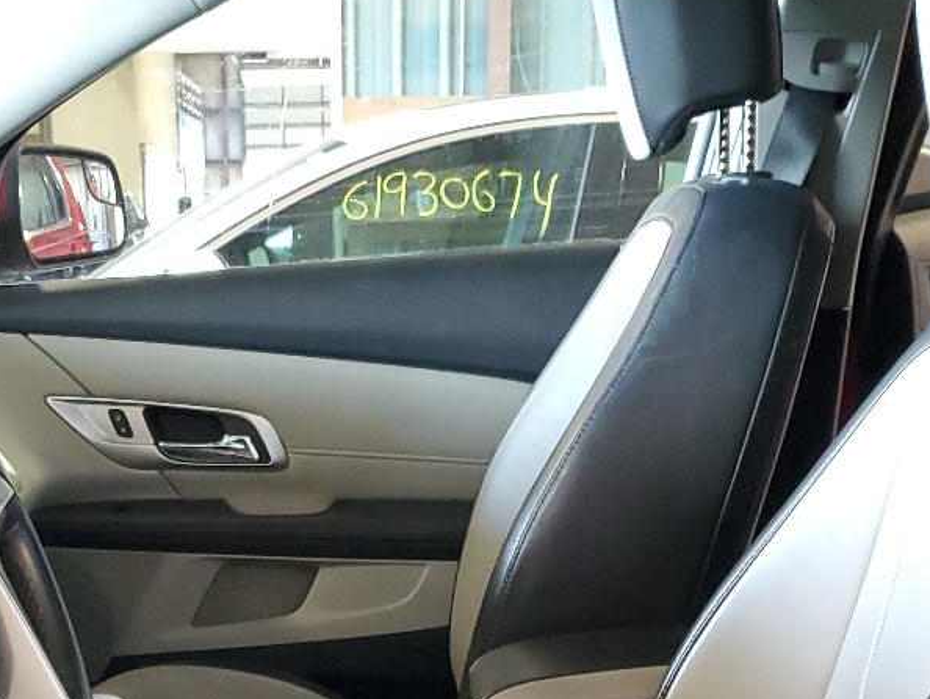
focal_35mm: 70
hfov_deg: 27.6
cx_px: 319
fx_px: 1881
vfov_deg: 19.5
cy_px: 895
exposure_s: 1/60.2
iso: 324
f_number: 1.5
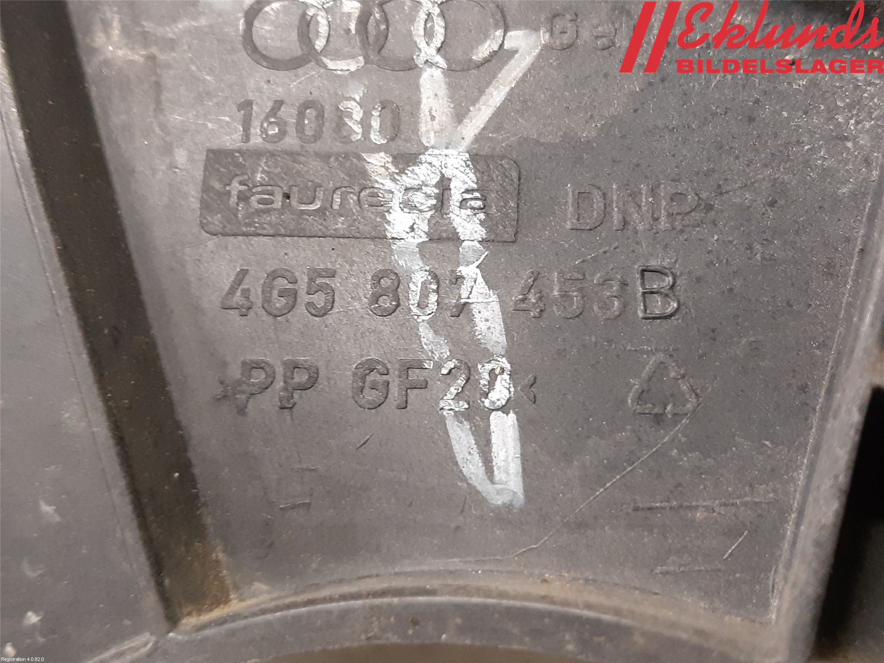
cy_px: 332
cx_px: 442
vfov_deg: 53.1
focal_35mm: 26
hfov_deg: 67.3
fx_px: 664
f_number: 1.7
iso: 250
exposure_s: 1/25
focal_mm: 3.93
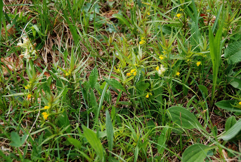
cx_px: 120
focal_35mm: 69
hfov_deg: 29.2
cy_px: 81
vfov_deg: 19.8
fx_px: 462
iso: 200
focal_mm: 46
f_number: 4.8
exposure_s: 1/200
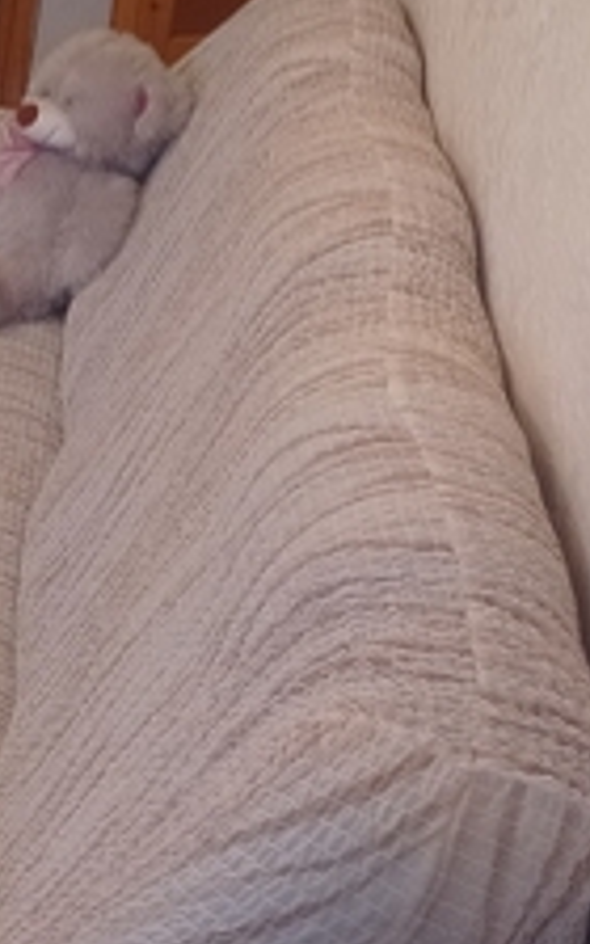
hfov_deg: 12.7
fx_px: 2187
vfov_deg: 23.2
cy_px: -25
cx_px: -710
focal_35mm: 85
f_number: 1.79
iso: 233
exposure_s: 1/50
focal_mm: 4.74
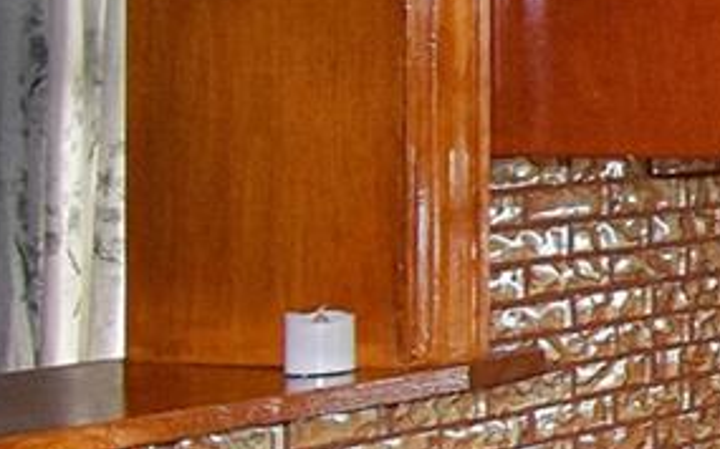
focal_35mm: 110
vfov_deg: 11.8
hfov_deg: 10.7
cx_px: 2291
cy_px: 67
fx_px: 2158
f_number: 4.5
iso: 280
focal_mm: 10
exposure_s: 1/60
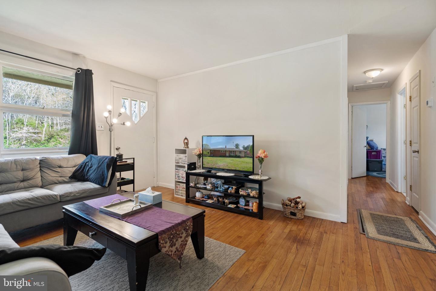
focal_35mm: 16
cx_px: 218
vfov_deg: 73.7
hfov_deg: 96.7
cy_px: 146
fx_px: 194
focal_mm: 16
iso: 500
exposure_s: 1/4
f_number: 8
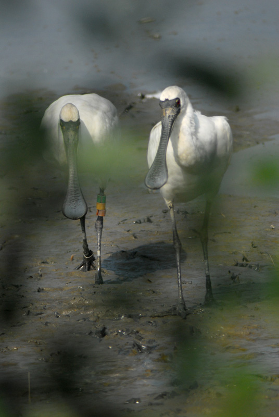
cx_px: 140
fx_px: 13901
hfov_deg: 1.1
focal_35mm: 1200
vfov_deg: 1.7
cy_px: 208
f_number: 9.5
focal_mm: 800
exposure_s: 1/800
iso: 320
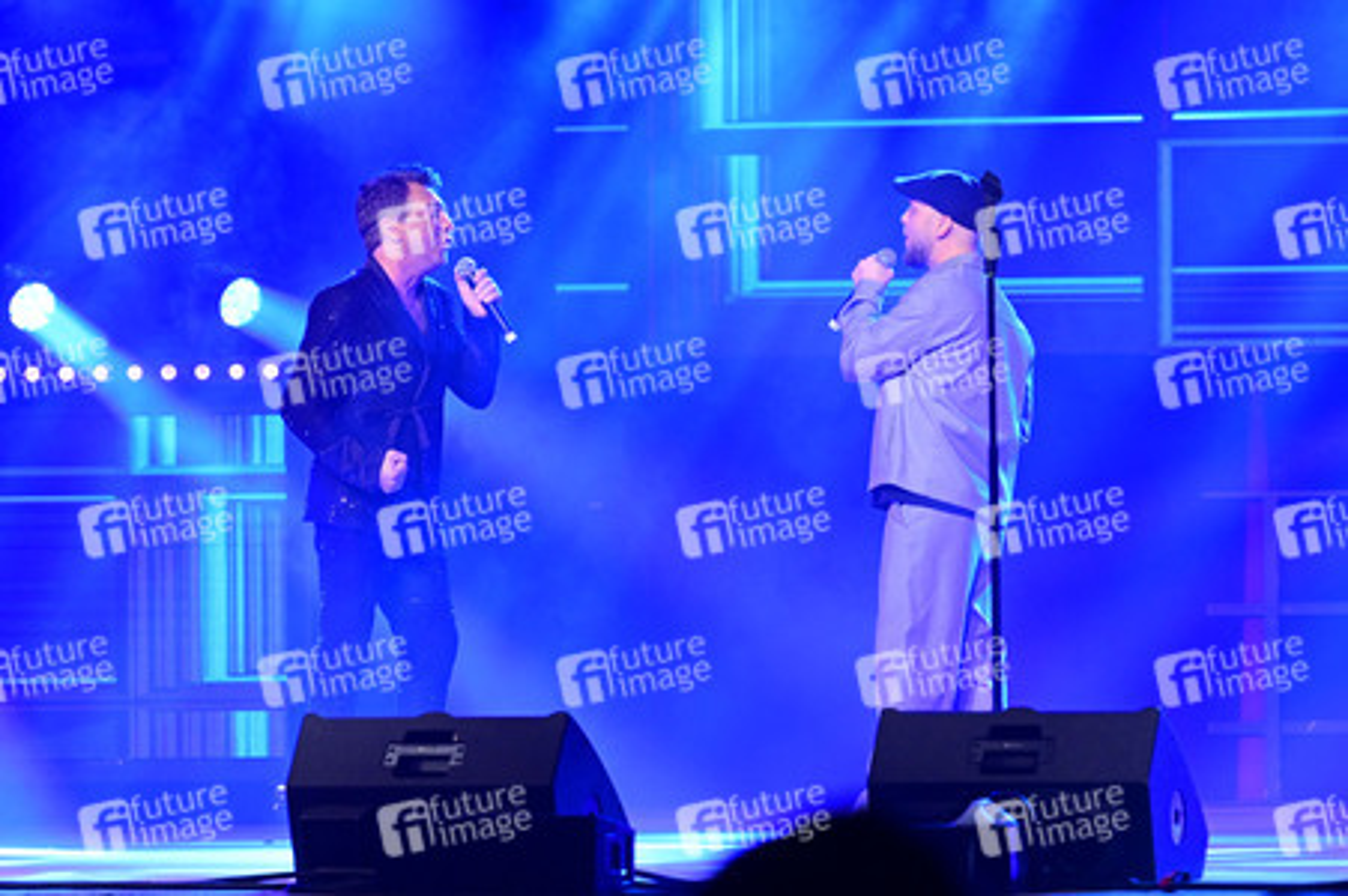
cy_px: 448
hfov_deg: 15.2
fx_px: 5051
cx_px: 674
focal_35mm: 135
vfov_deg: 10.1
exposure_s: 1/250
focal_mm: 135
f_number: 4
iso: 3200
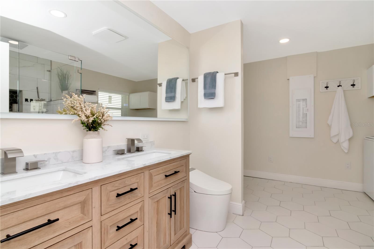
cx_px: 187
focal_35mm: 16
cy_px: 124
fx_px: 171
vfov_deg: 72.0
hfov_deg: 95.0
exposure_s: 1/100
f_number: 16
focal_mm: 11
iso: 800
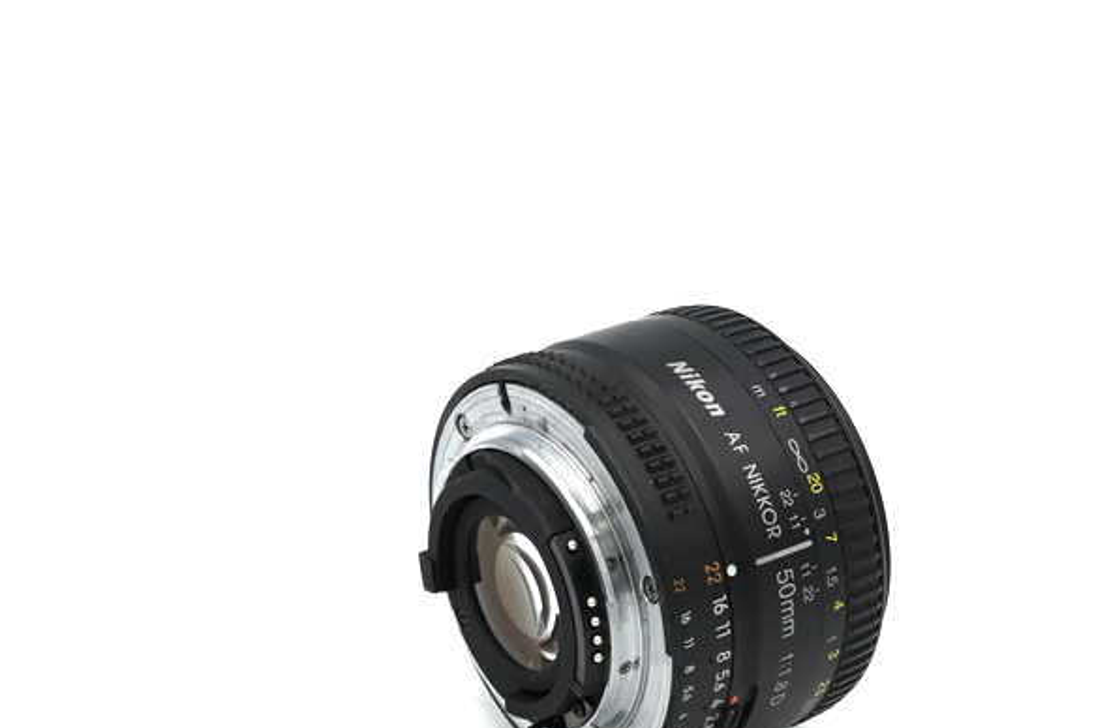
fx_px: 3644
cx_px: 456
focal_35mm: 120
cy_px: 509
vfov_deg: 11.4
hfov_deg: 17.1
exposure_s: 1/50
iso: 200
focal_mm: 70
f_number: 14
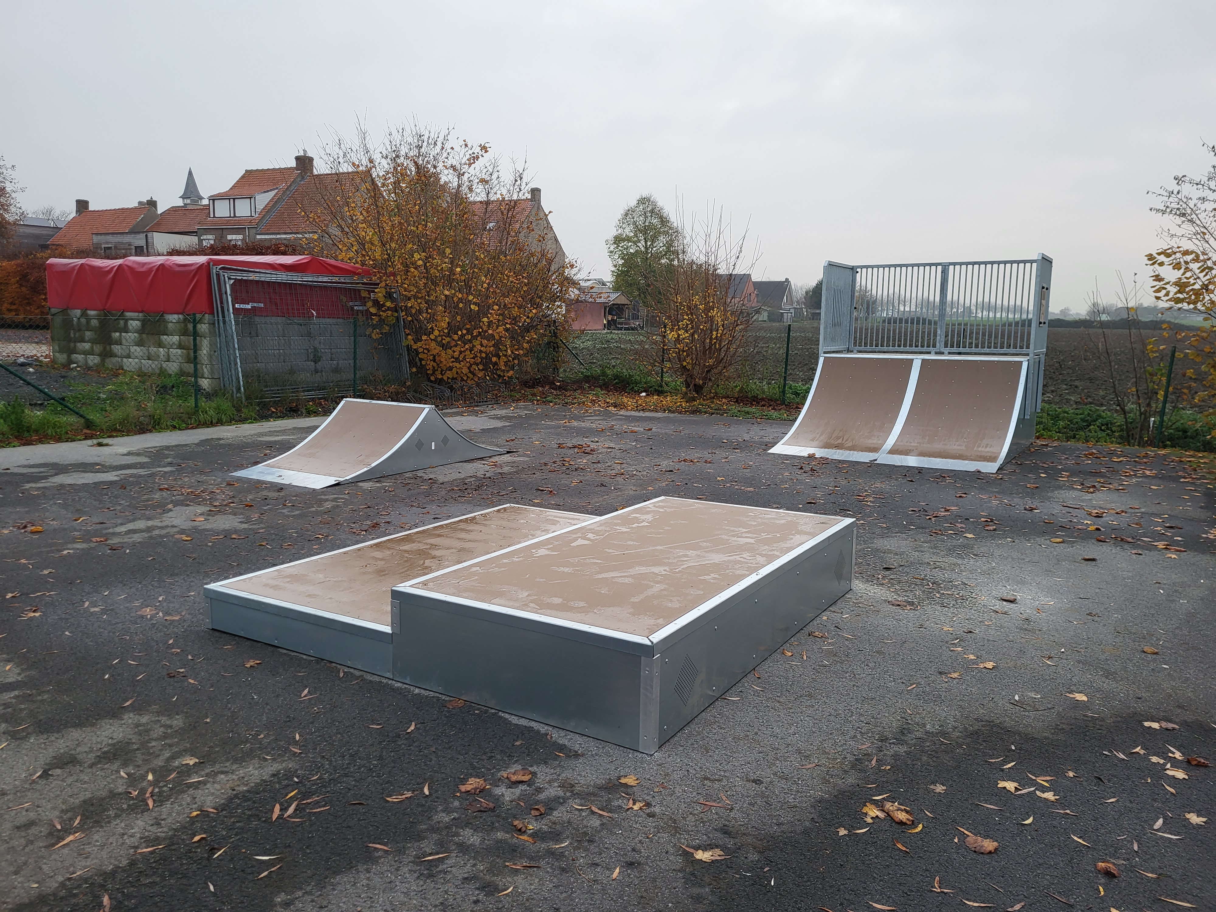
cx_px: 608
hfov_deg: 67.3
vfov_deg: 53.1
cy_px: 456
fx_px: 913
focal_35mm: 26
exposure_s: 1/100
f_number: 1.8
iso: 80
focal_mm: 5.4
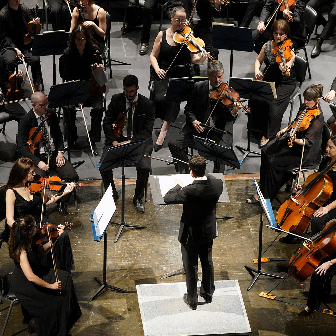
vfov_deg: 8.7
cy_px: 168
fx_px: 2218
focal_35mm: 202
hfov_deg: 8.7
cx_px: 196
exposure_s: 1/250
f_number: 4
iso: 6400
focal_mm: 158
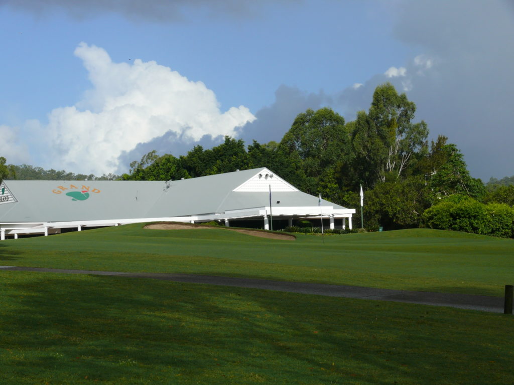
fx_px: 1336
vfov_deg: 16.4
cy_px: 192
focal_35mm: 90
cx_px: 257
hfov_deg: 21.8
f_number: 7.1
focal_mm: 19
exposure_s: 1/500
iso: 100
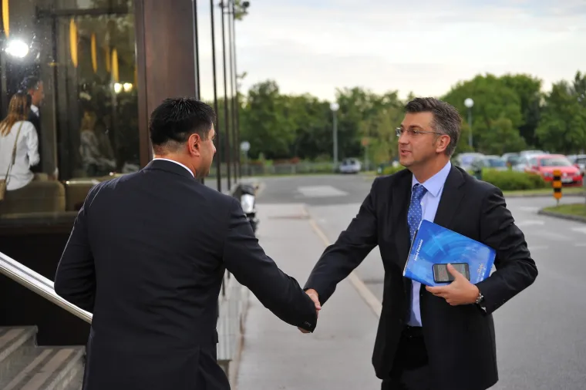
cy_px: 195
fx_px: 1220
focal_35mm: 75
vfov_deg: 18.2
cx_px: 293
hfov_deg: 27.0
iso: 800
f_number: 5.6
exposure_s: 1/320
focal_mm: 75
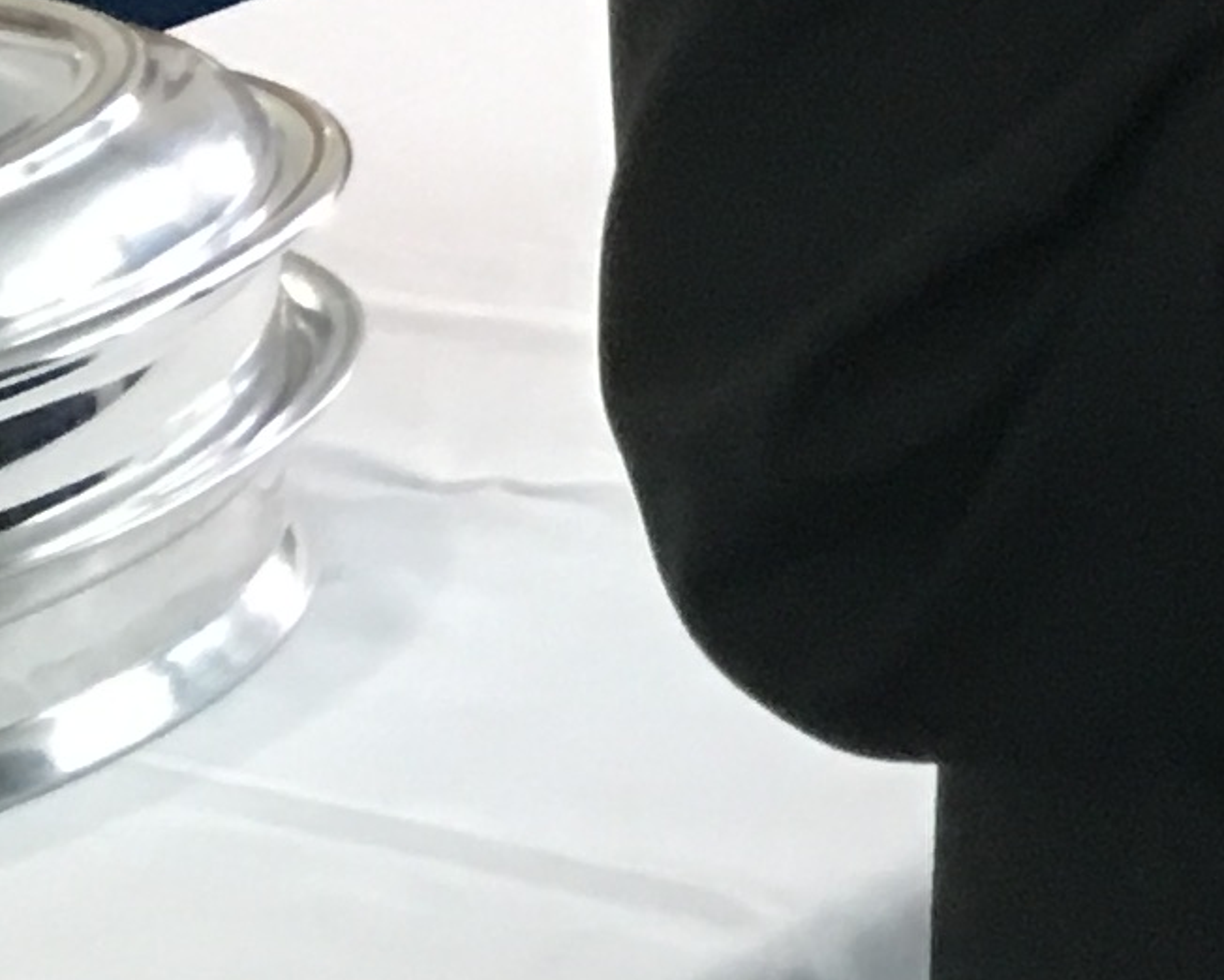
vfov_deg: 8.3
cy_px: -1121
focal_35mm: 175
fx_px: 6341
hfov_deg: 9.3
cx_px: 3319
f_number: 2.2
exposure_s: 1/15
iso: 64
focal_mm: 4.15
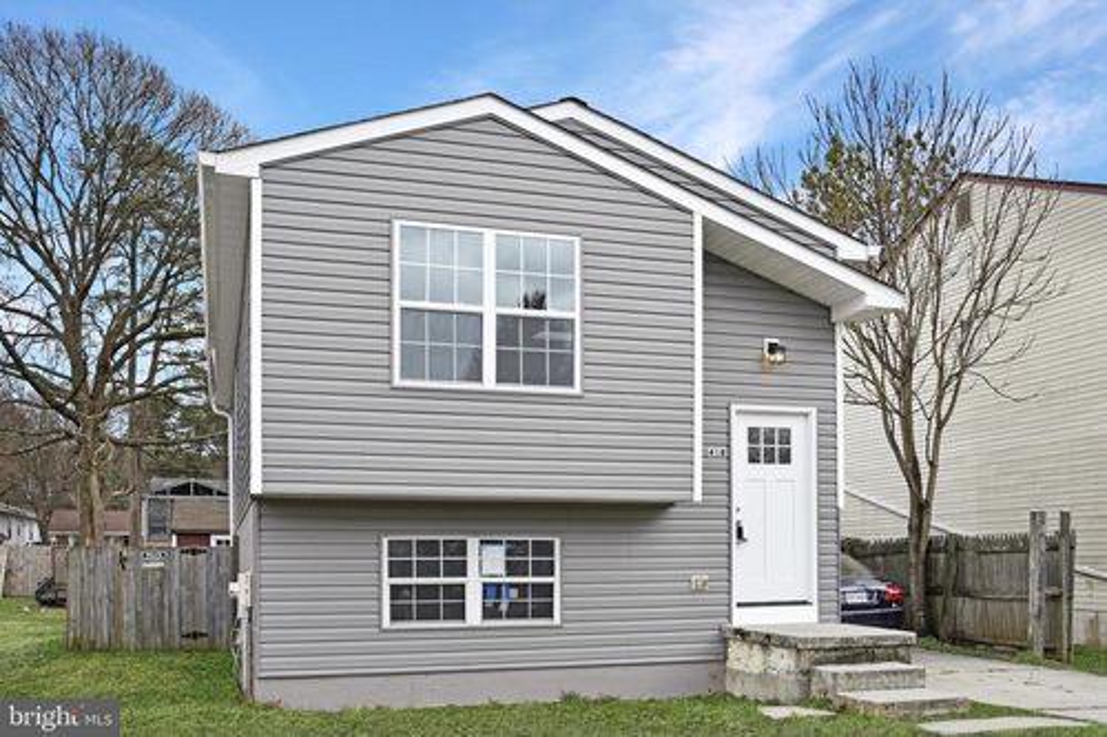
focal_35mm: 32
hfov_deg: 59.5
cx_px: 554
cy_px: 368
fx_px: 968
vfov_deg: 41.7
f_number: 6.3
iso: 100
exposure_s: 1/160
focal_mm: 21
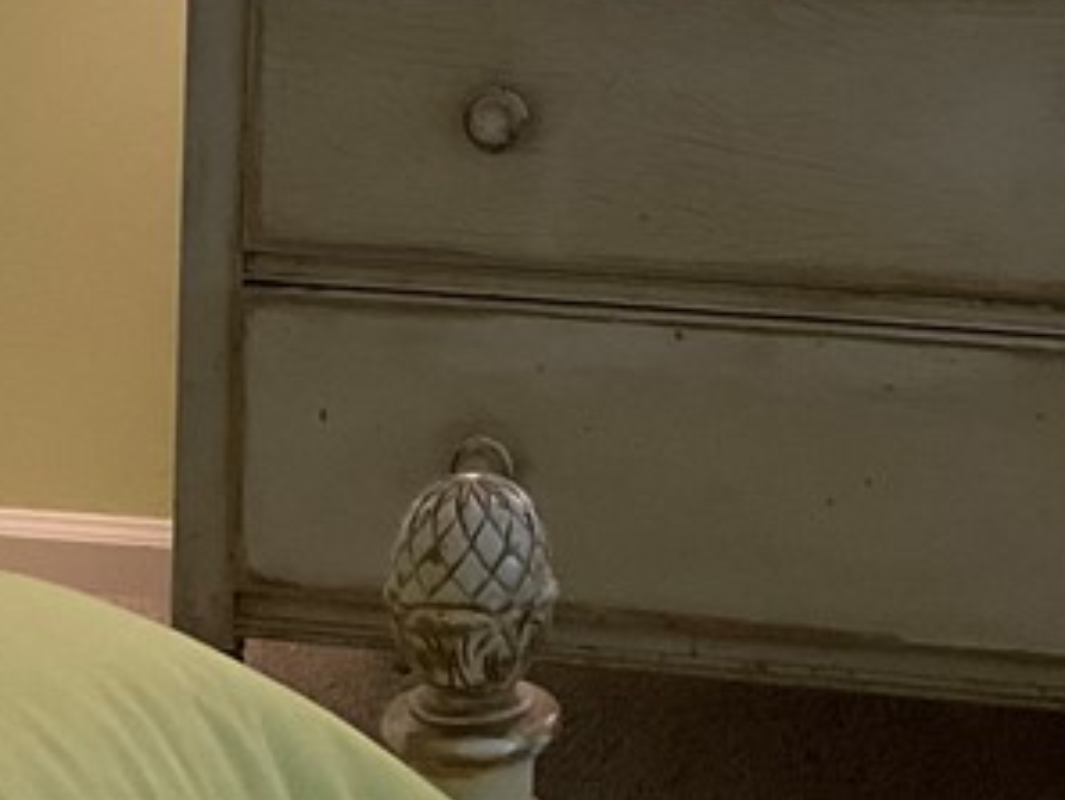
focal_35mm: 100
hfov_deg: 19.6
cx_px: 721
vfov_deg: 13.5
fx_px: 3078
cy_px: -567
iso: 80
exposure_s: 1/60
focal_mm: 3
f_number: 1.8
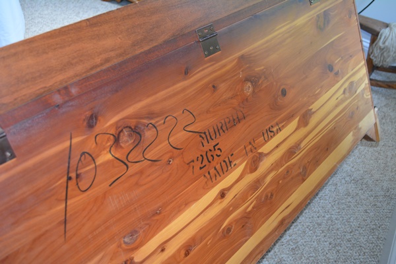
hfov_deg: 57.2
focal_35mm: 33
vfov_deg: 40.0
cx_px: 198
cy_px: 132
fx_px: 363
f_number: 3.8
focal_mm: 22
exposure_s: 1/60
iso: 1100
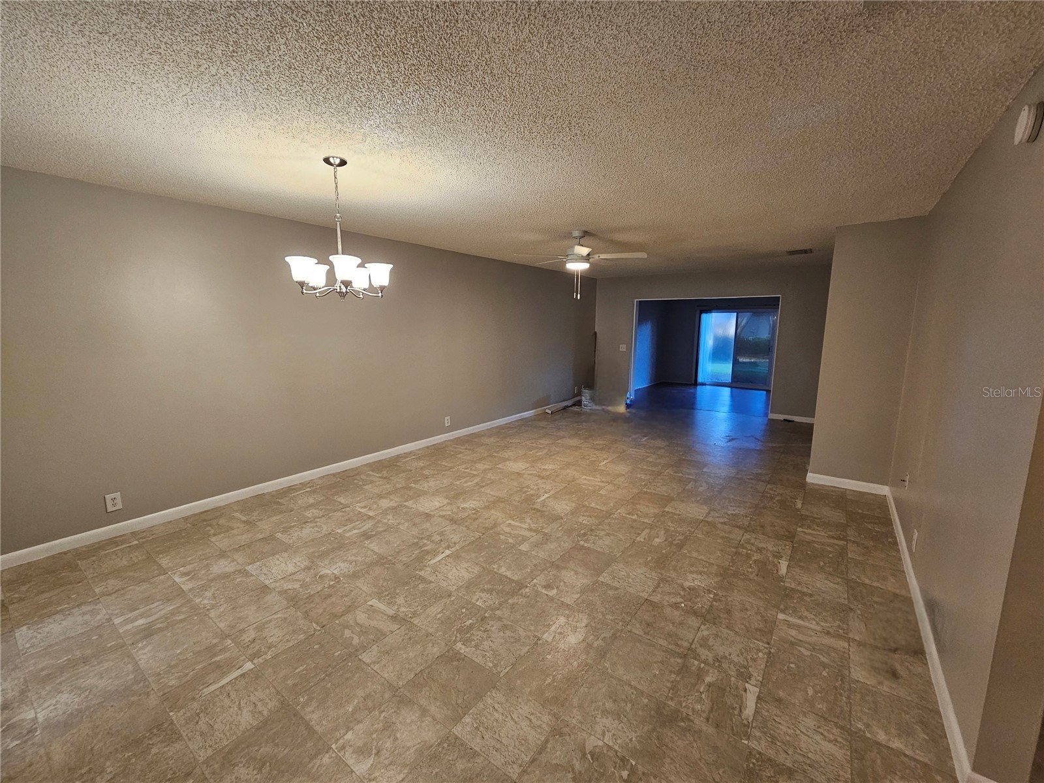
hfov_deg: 106.2
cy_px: 392
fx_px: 392
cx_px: 522
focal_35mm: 13
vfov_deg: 89.9
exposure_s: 1/60.2
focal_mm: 2.2
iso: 160
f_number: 2.2
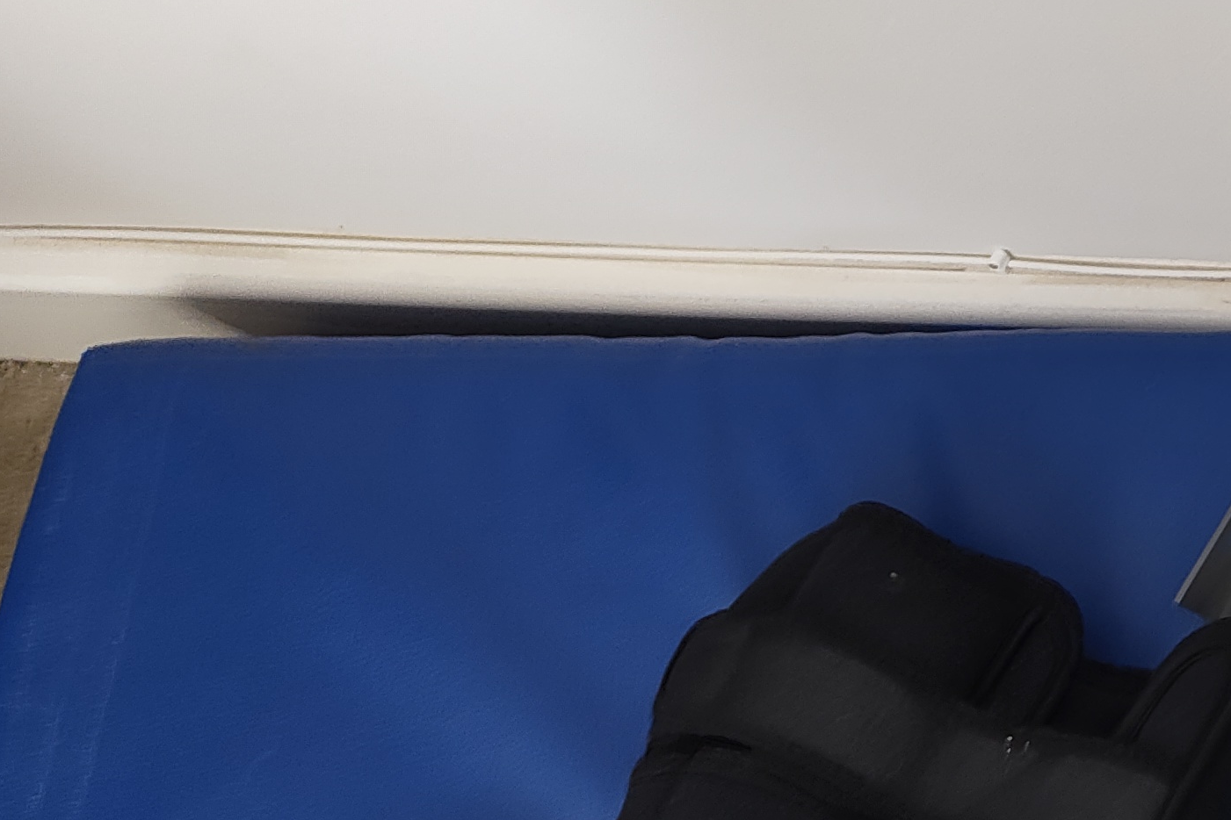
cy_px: -22
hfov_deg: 23.0
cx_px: 1794
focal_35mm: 73
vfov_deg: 18.2
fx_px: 2496
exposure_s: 1/33.3
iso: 684
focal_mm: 5.56
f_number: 1.88
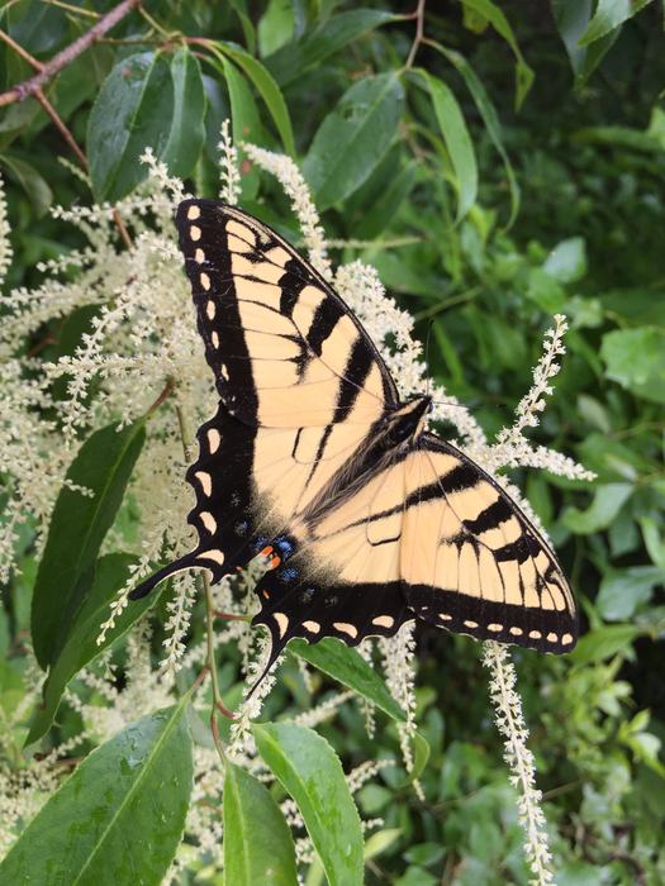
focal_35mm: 29
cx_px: 332
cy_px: 443
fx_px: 743
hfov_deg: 48.2
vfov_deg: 61.7
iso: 32
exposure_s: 1/356
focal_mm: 4.15
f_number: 2.2
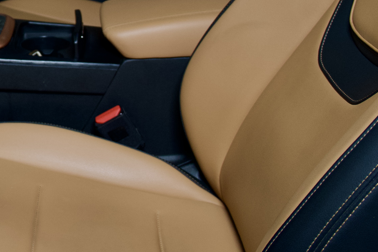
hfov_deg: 25.7
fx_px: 756
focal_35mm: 72
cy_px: -14
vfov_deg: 18.3
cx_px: -51
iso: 400
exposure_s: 1/160
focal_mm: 18
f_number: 3.2
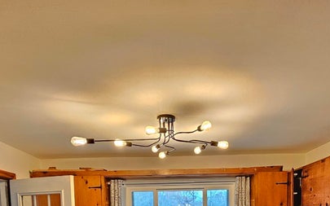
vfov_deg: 35.1
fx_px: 261
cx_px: 178
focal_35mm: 29
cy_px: 241
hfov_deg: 64.6
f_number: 2.2
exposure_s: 1/60
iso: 400
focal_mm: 2.2
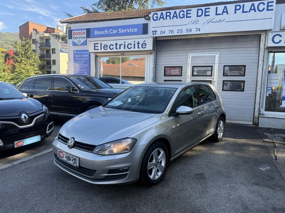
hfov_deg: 71.6
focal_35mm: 24
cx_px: 142
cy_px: 106
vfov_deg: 56.8
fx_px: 198
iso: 80
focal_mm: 6.76
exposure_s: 1/649
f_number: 1.78
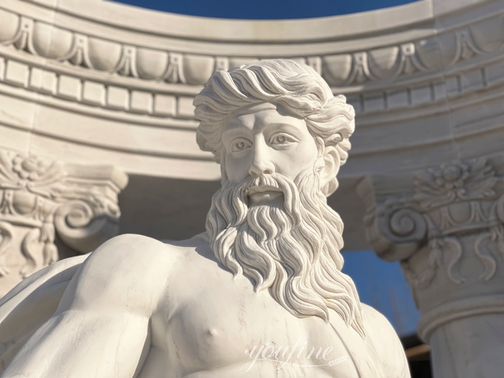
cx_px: 252
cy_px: 189
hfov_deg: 30.3
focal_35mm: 64
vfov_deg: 22.9
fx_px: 932
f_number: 2.2
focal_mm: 7.5
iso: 32
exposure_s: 1/4065
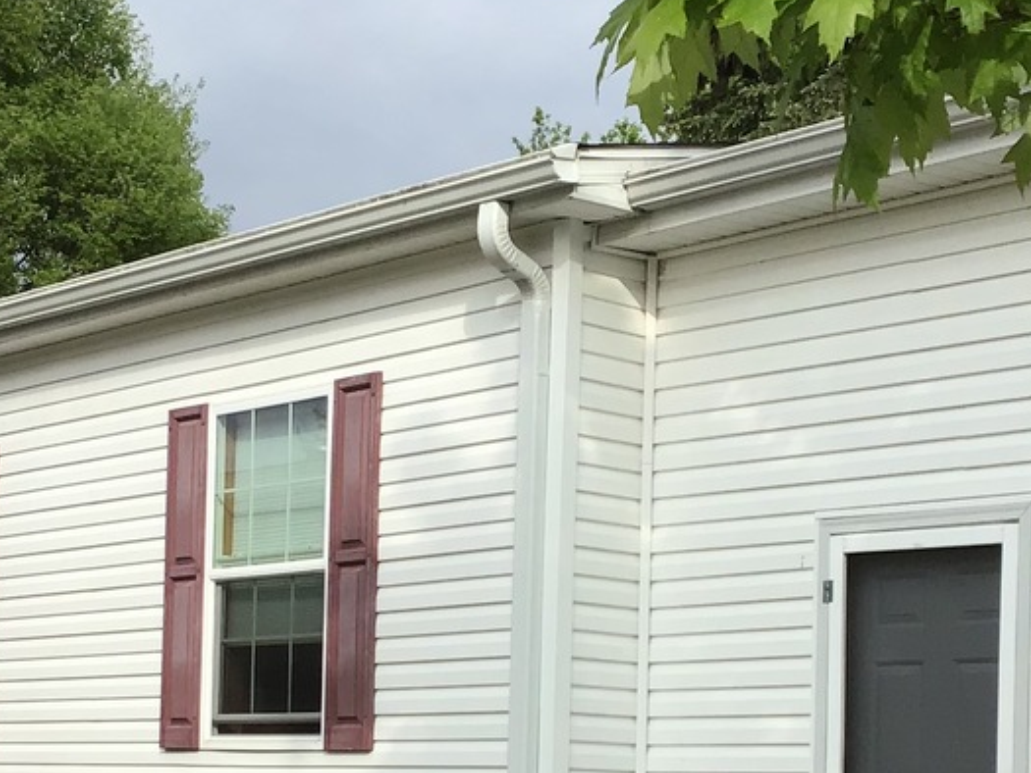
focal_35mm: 85
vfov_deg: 17.0
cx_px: 511
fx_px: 2532
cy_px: 751
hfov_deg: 23.0
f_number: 2.4
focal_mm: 3.3
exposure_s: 1/1087
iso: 25
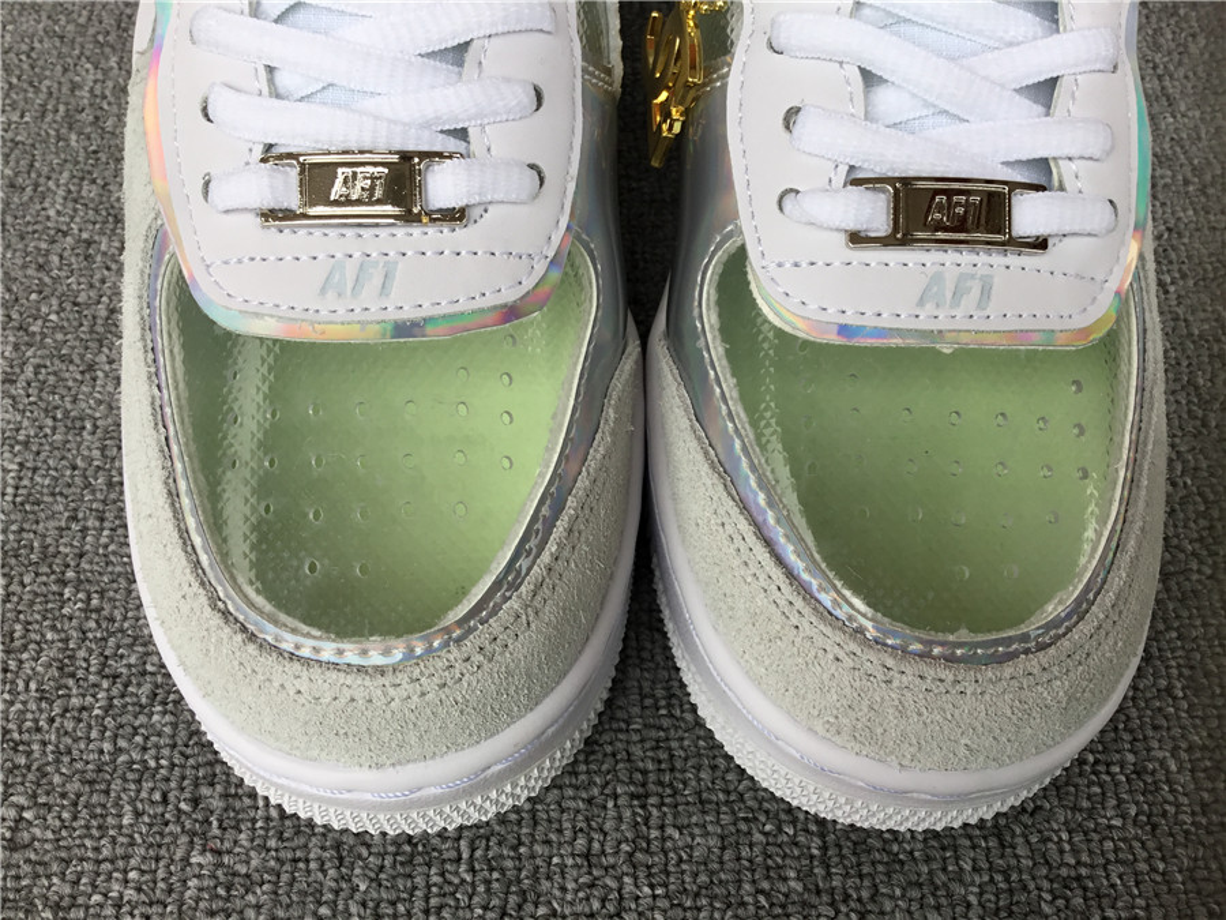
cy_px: 460
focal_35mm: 31
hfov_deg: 58.4
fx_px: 1098
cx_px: 613
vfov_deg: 45.4
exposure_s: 1/105
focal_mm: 3.3
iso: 25
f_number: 2.4
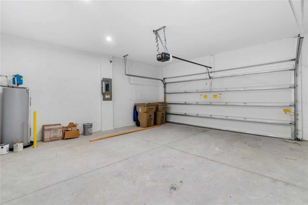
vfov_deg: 73.7
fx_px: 137
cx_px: 154
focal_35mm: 16
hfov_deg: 96.8
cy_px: 102
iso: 100
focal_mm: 16
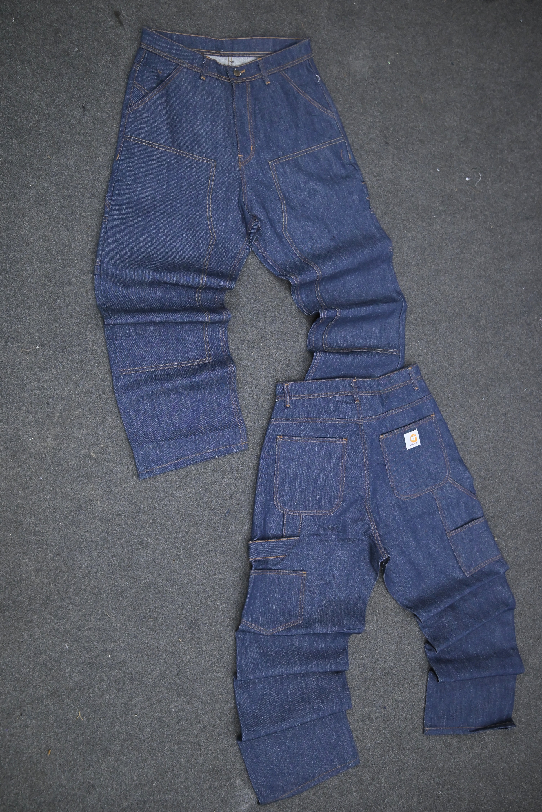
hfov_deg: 37.9
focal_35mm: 35
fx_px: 790
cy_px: 406
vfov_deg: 54.4
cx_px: 271
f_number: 4
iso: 2000
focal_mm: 35
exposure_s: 1/100
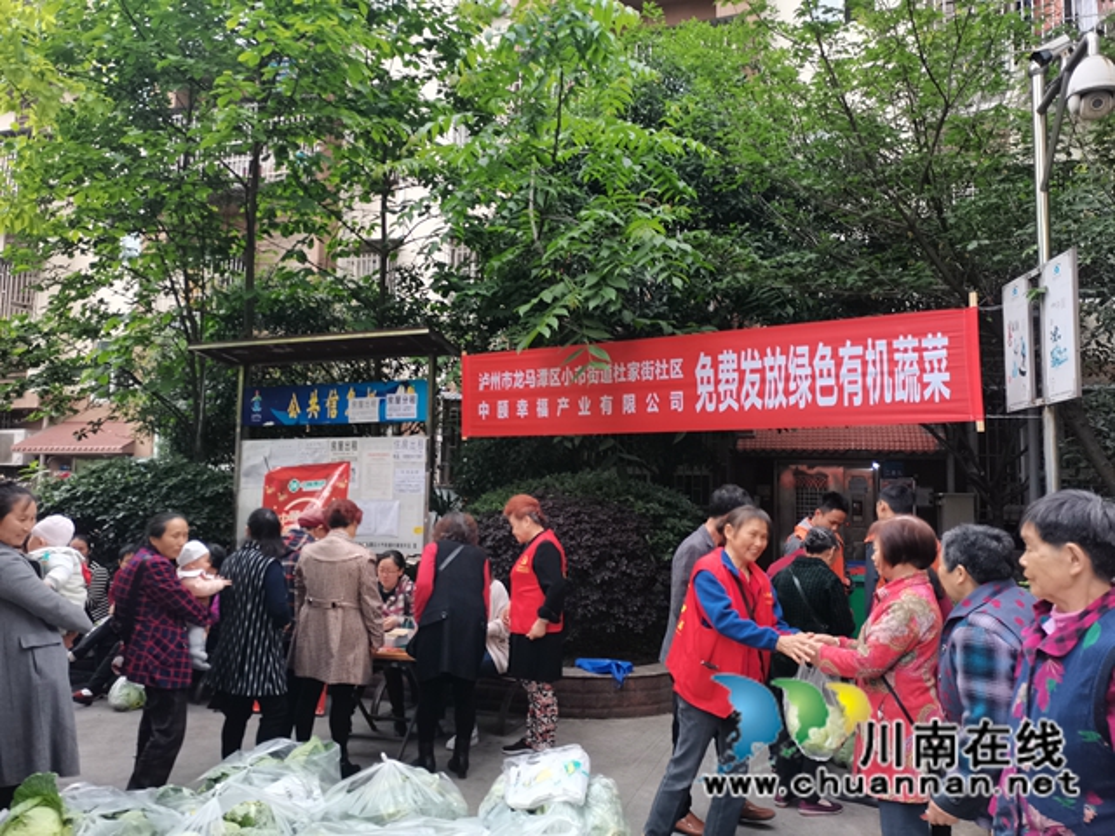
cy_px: 418
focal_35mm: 26
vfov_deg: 53.1
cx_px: 558
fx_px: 837
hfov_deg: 67.3
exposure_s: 1/100
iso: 80
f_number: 1.8
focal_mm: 5.58
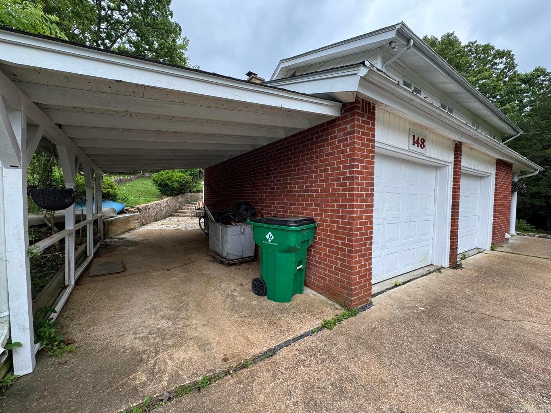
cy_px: 206
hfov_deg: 102.1
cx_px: 276
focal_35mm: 14
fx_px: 223
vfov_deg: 85.7
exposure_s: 1/290
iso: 40
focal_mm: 2.22
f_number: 2.2
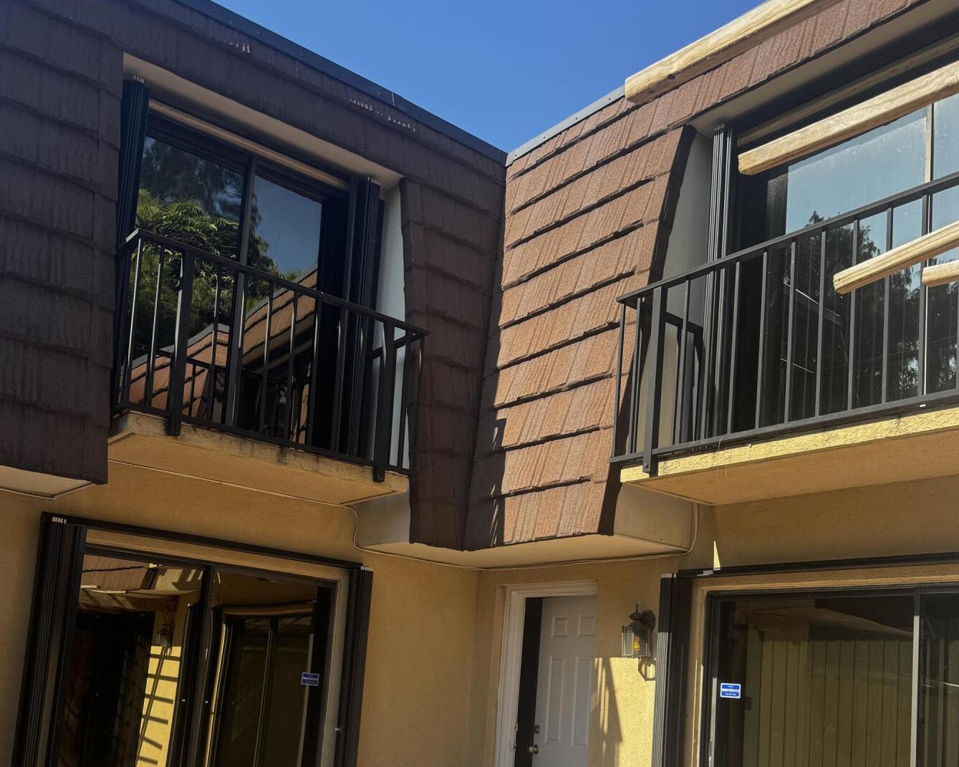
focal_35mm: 35
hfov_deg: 51.5
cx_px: 452
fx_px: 993
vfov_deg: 40.9
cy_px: 582
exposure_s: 1/2506
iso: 80
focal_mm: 6.76
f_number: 1.78
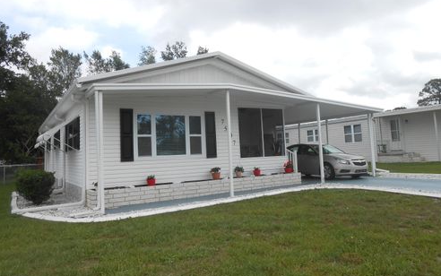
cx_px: 223
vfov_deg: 44.5
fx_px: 337
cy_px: 120
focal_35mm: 28
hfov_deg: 66.4
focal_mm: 4.6
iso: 80
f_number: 3.5
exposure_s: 1/500
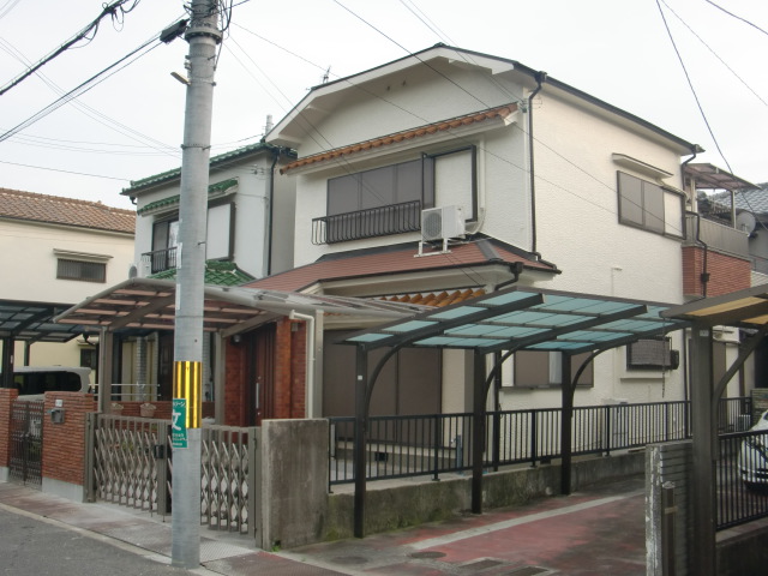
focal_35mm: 38
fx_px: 843
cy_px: 288
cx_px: 384
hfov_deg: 49.0
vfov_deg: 37.7
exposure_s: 1/100
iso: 64
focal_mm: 6.66
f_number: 3.9
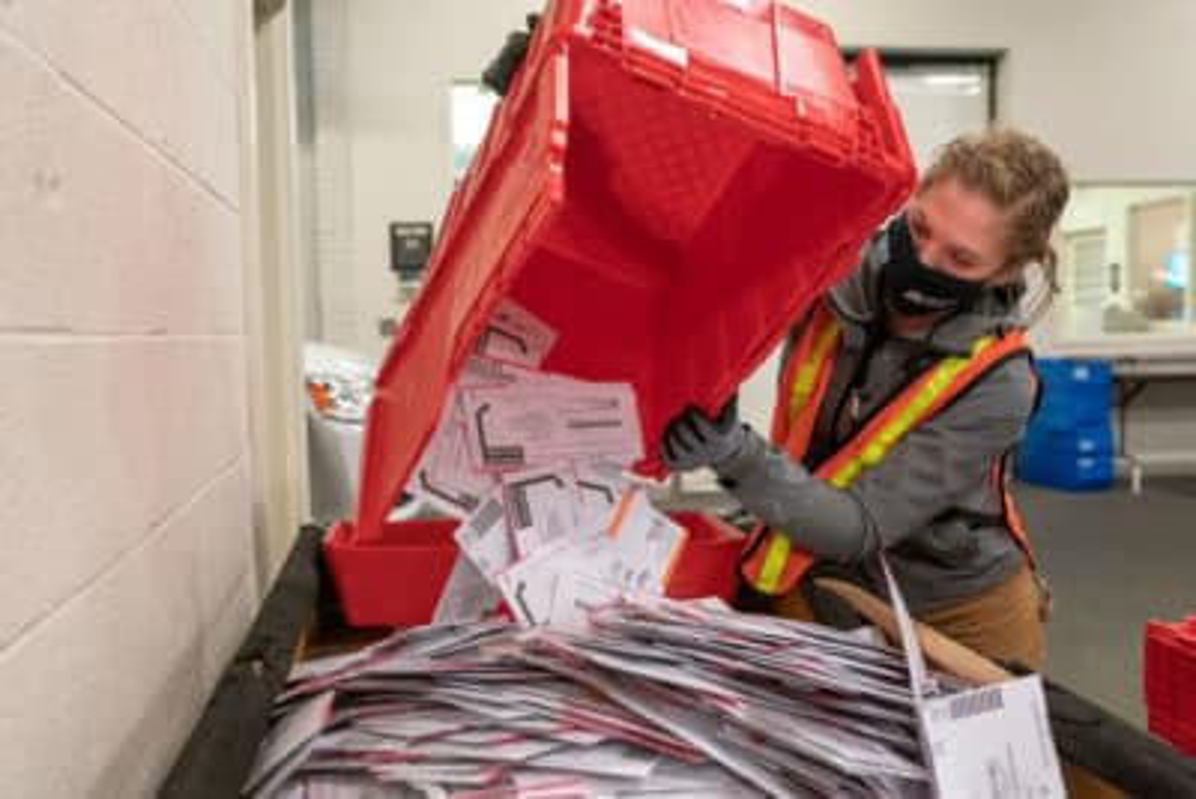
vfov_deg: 37.9
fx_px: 1163
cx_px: 598
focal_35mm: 35
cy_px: 400
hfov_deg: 54.4
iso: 6400
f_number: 4
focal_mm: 35
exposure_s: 1/200
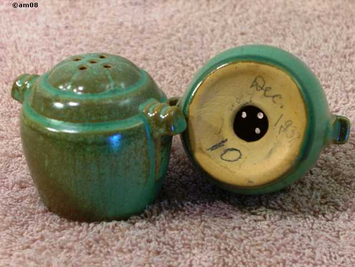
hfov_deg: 21.1
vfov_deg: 15.9
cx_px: 178
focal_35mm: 93
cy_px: 134
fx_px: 954
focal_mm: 19.4
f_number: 4.8
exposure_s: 1/15
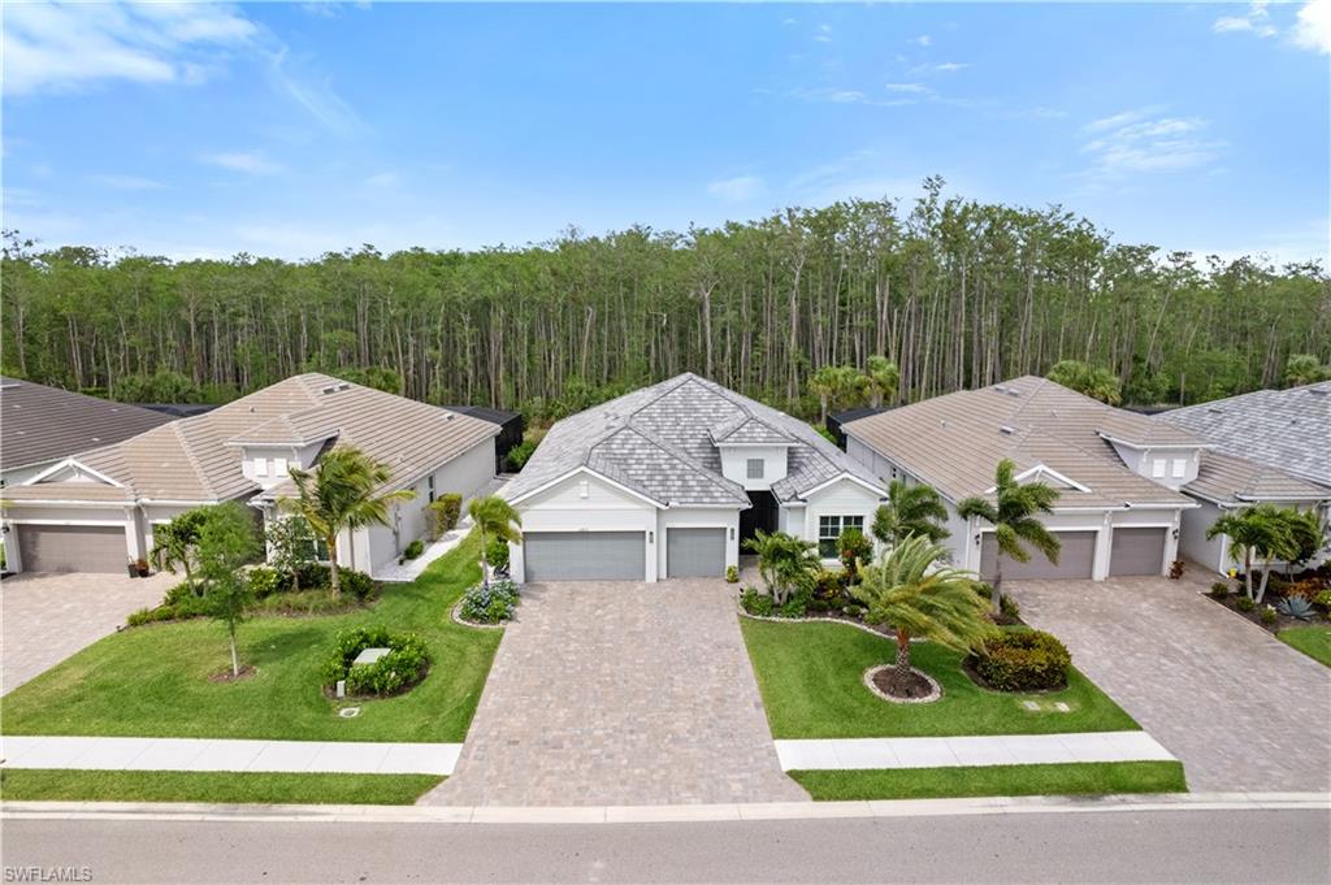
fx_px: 813
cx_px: 666
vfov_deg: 57.1
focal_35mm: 22
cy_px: 442
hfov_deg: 78.6
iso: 120
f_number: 2.8
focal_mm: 8.38
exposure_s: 1/3200
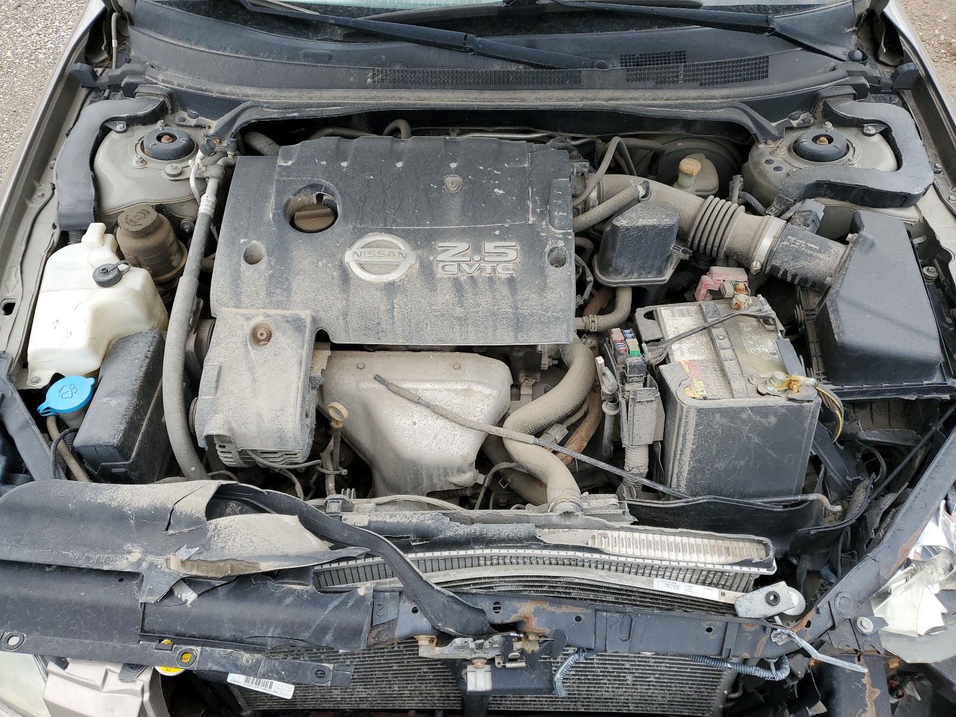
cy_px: 358
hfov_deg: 67.3
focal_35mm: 26
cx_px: 478
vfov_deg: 53.1
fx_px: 718
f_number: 1.5
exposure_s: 1/526
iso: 50
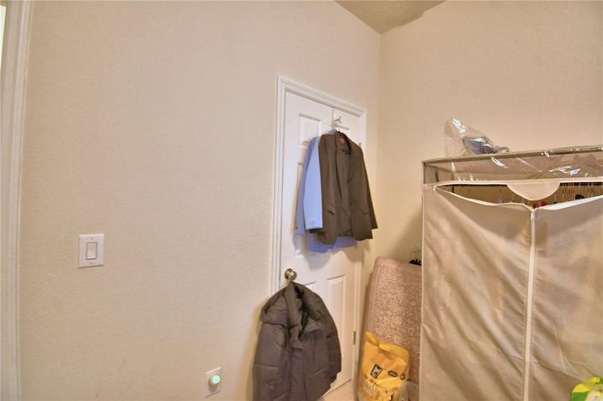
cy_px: 200
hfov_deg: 100.4
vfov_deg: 77.2
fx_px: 251
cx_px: 302
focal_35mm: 15
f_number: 4.5
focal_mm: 10
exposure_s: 1/30
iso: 1250
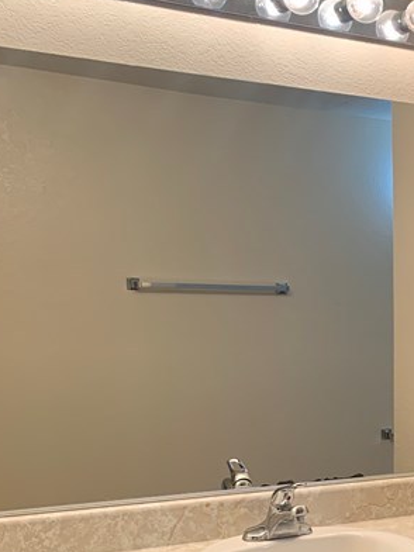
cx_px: 589
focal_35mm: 68
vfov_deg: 28.0
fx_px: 1084
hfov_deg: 19.3
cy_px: 434
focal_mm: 4.25
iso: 50
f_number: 1.8
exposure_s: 1/60
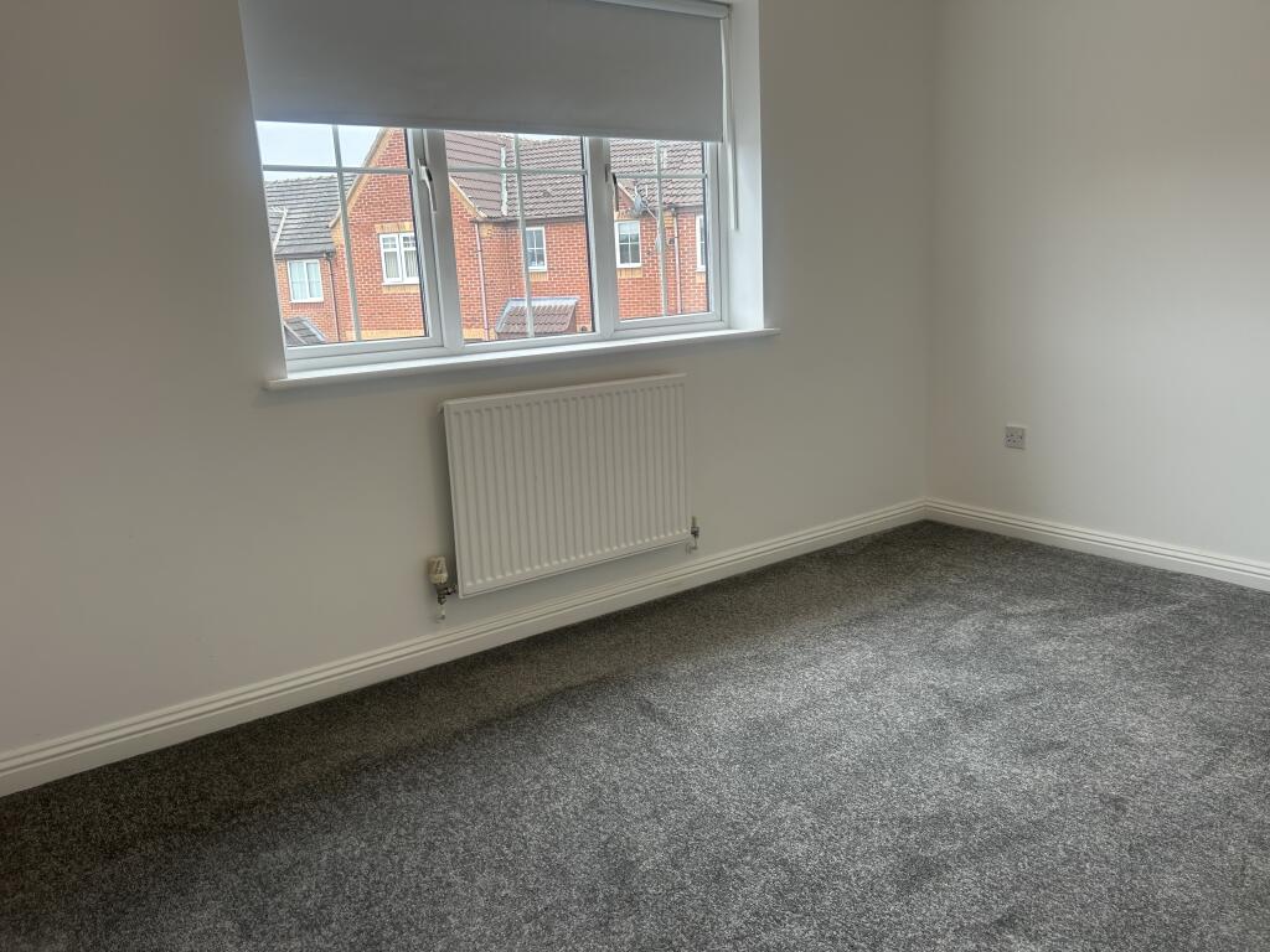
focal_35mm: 26
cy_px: 476
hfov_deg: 67.3
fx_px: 954
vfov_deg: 53.1
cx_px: 635
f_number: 1.5
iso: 40
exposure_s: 1/185
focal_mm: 5.7
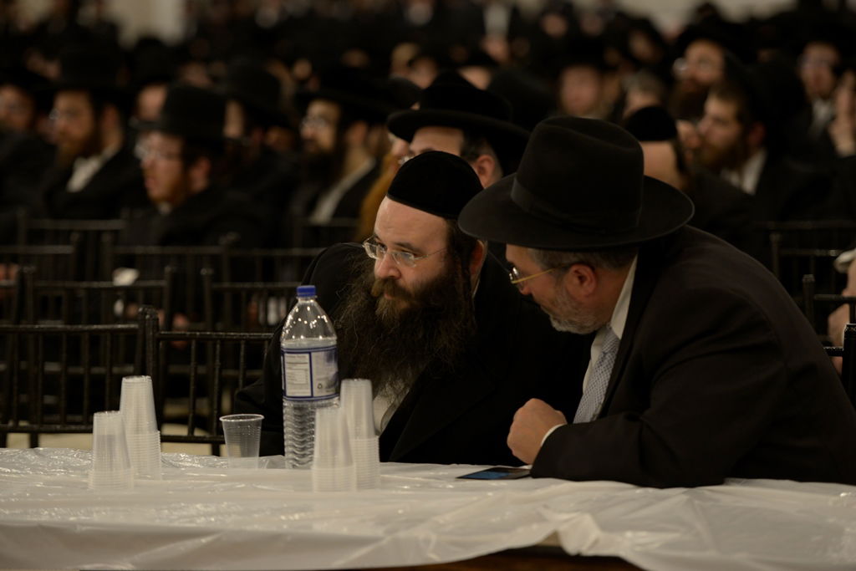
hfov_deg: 14.7
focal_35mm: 140
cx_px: 428
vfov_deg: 9.8
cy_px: 286
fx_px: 3329
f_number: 2.8
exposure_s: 1/100
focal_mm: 140
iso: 1000
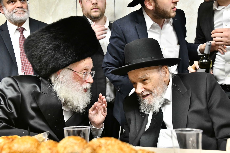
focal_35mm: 50
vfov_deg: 27.0
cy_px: 76
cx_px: 115
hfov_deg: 39.6
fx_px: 319
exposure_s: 1/200
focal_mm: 50
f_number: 5.6
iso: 3200
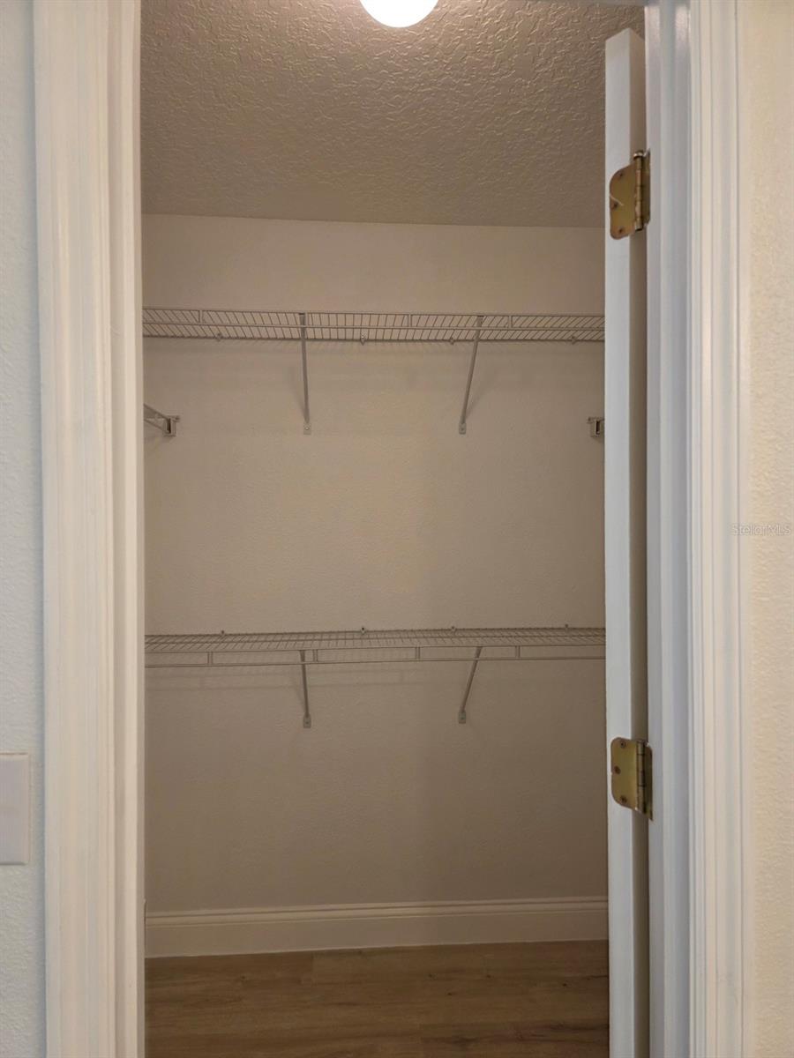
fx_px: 703
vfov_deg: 73.9
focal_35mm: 23
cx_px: 397
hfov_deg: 58.9
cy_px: 529
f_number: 1.7
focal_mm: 6.3
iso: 125
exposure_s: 1/120
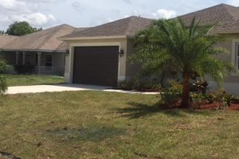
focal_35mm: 58
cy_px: 57
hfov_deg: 33.5
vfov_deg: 23.3
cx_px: 191
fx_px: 385
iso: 32
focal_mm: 4.15
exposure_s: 1/3049
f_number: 2.2
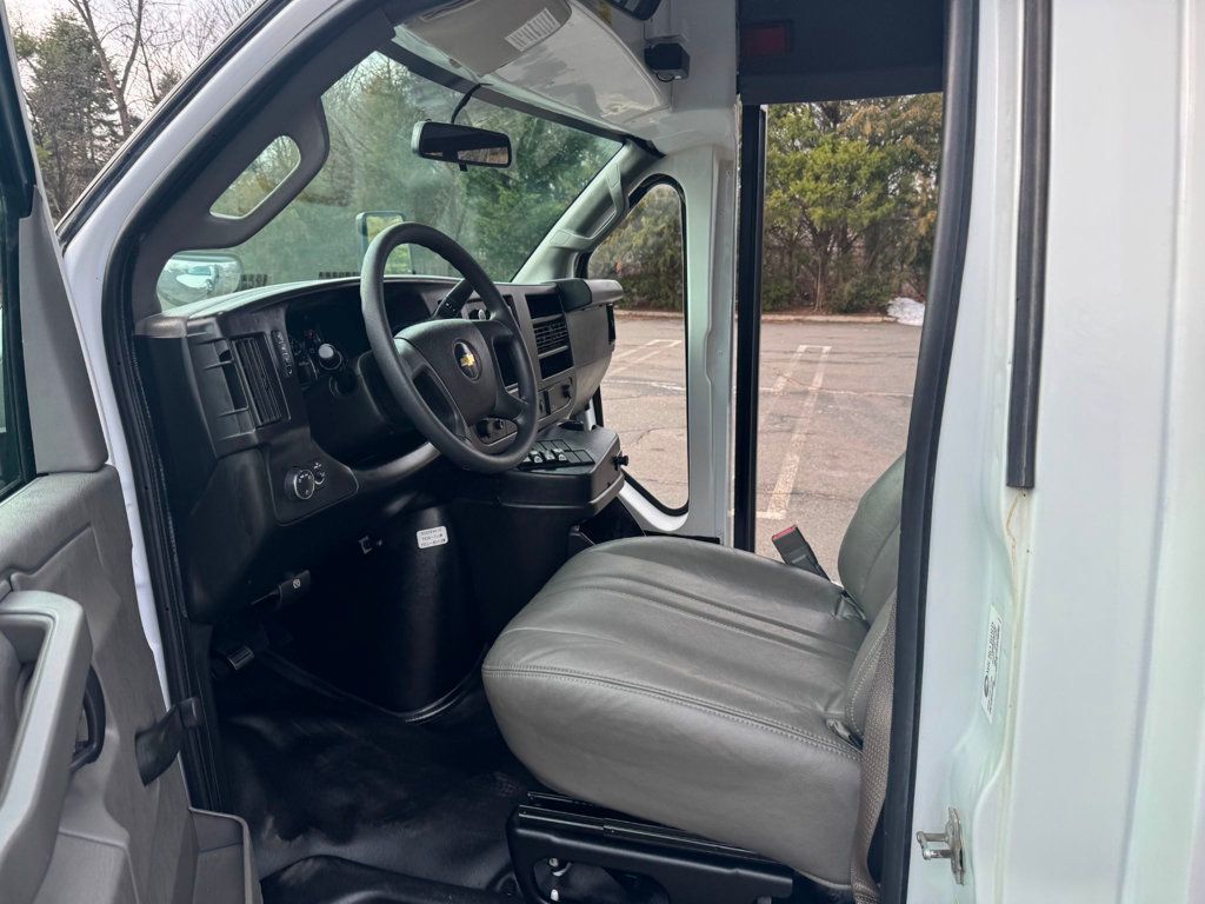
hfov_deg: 71.6
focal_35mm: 24
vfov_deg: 56.8
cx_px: 602
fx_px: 835
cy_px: 452
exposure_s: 1/664
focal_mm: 6.76
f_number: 1.78
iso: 80
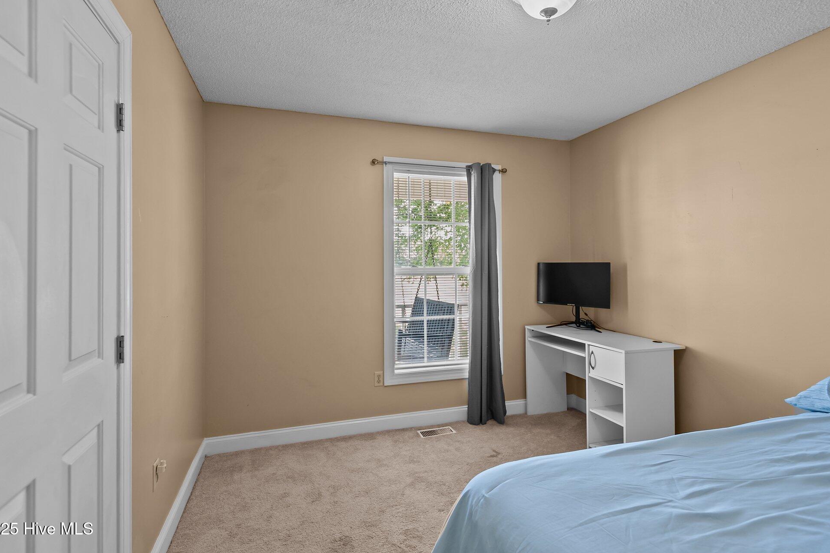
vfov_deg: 70.4
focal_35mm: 17
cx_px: 409
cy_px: 262
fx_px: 392
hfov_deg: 93.3
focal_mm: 16
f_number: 4
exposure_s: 1/10
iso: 400
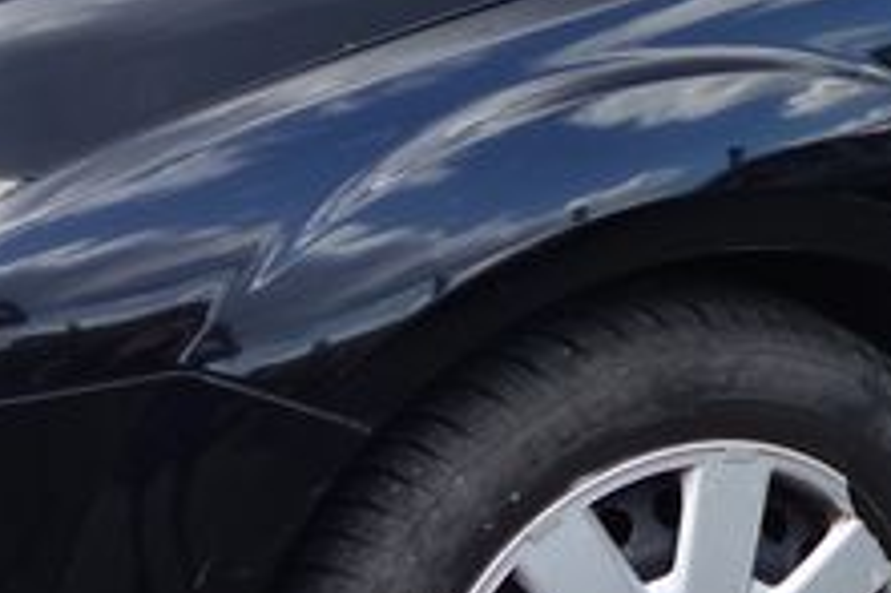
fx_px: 3215
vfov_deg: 10.5
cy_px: 95
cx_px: 1016
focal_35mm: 130
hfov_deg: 15.3
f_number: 2
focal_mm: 10.4
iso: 125
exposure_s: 1/800
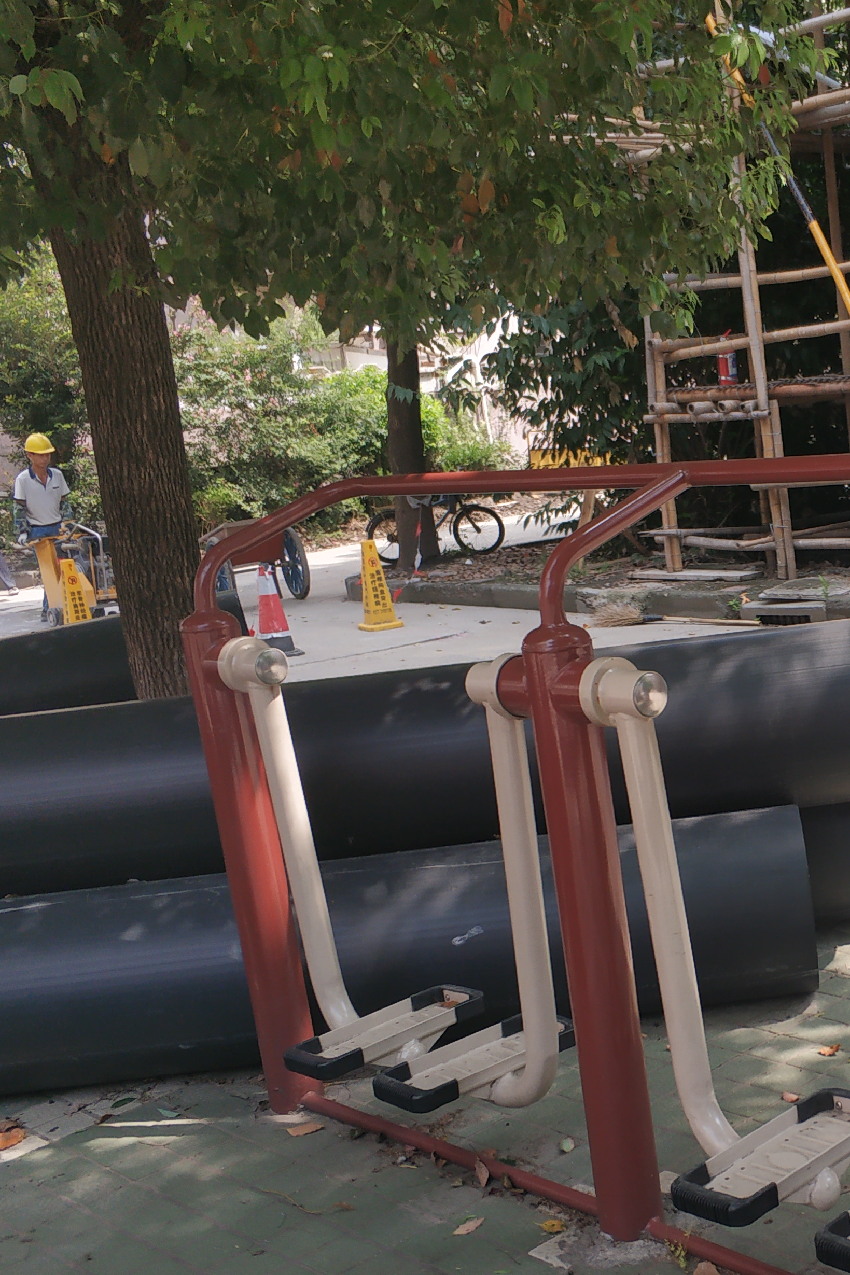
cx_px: 846
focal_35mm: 46
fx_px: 1629
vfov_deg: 42.5
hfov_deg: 27.6
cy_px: 774
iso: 151
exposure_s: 1/576
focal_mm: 3.82
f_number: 1.8
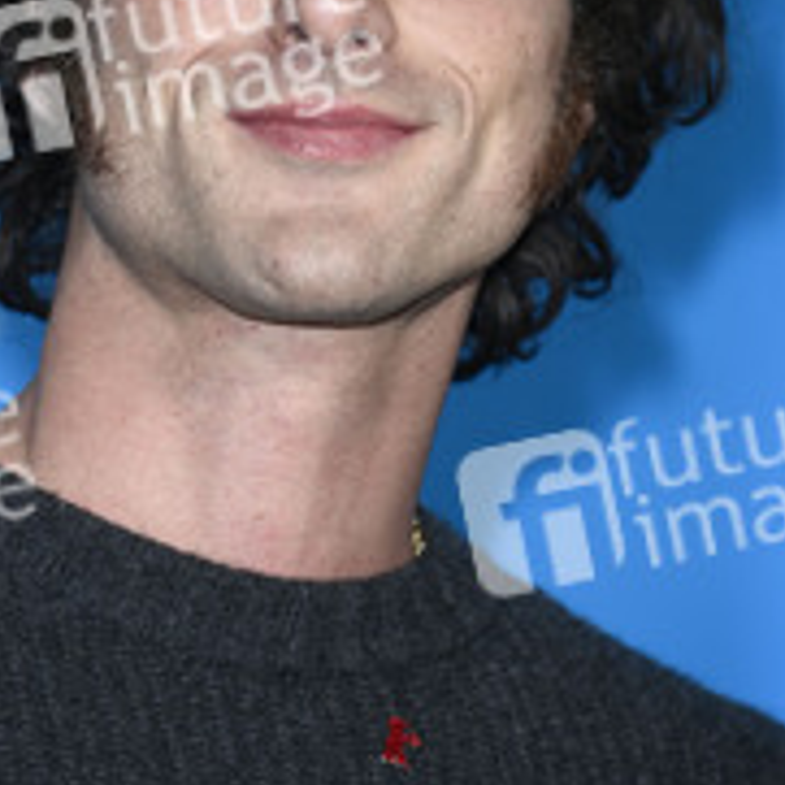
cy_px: 278
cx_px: 286
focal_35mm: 562
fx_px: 14419
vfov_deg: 3.1
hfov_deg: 3.1
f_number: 5.6
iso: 1000
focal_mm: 300
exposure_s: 1/250
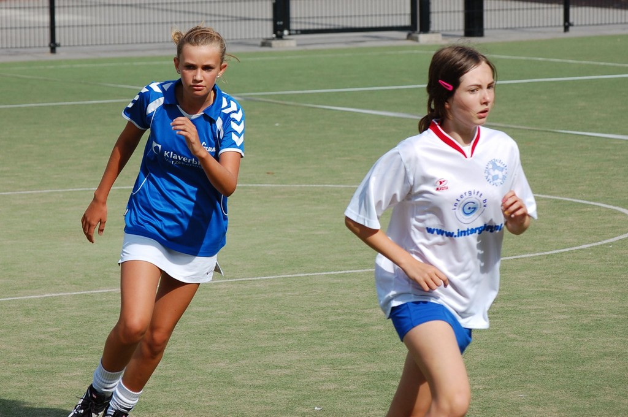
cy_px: 208
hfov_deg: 13.1
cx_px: 314
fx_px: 2744
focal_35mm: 158
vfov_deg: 8.7
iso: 200
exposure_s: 1/640
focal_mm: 105
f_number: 6.3
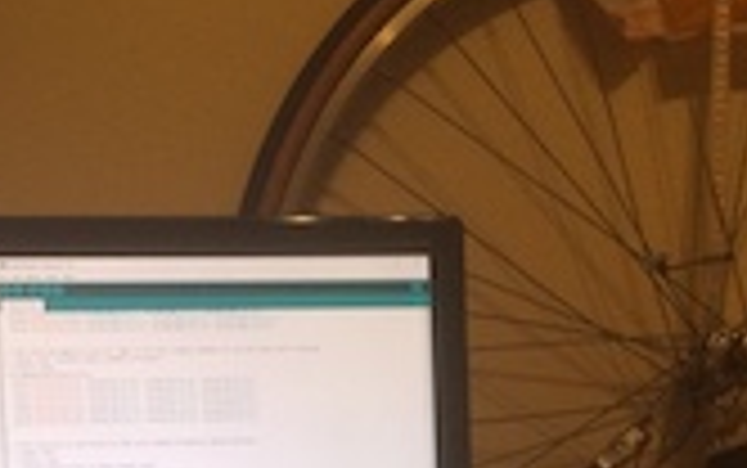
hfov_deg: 25.8
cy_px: 675
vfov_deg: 15.3
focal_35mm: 80
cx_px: 428
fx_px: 1630
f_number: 2.2
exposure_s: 1/30
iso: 160
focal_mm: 4.15
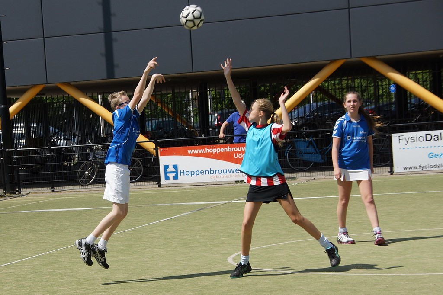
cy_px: 148
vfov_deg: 16.5
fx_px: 1015
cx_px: 222
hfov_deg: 24.6
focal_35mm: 82
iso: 160
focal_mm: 55
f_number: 7.1
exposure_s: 1/640
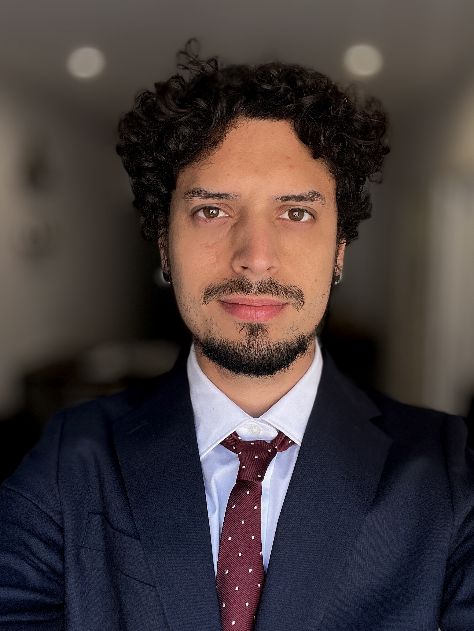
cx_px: 241
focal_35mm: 31
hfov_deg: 45.4
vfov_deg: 58.4
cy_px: 313
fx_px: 566
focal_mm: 2.71
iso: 50
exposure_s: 1/121
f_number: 2.2
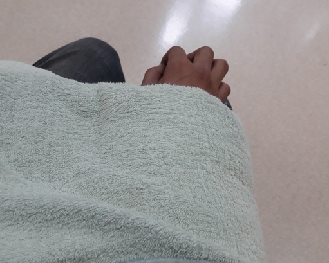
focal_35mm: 33
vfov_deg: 44.5
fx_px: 321
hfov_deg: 54.2
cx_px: 156
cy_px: 122
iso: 200
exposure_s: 1/50
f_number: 1.7
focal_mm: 3.71
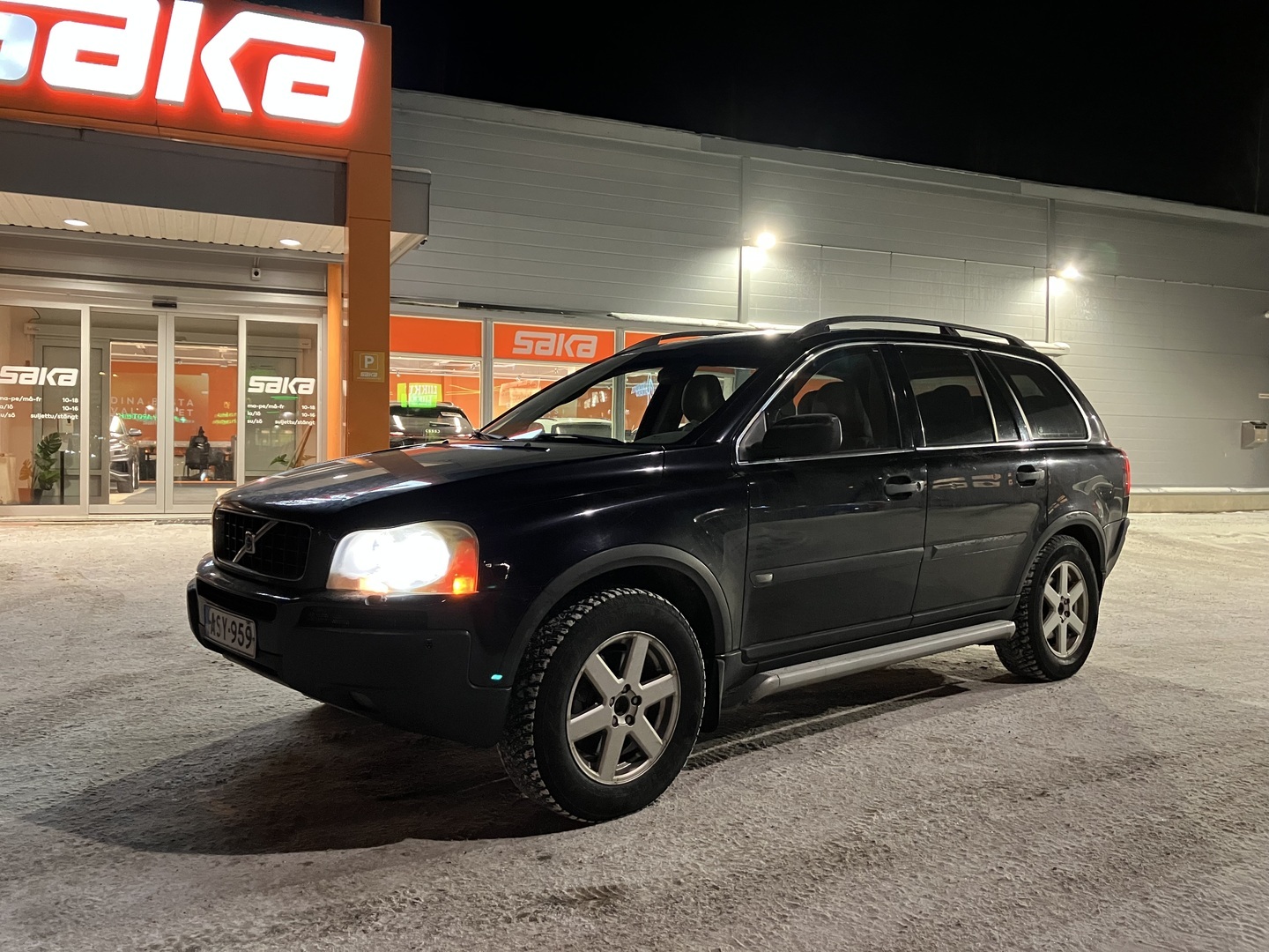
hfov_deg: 63.4
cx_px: 634
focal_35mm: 28
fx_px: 1026
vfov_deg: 49.7
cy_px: 476
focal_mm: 3.99
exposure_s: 1/33
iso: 400
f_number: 1.8
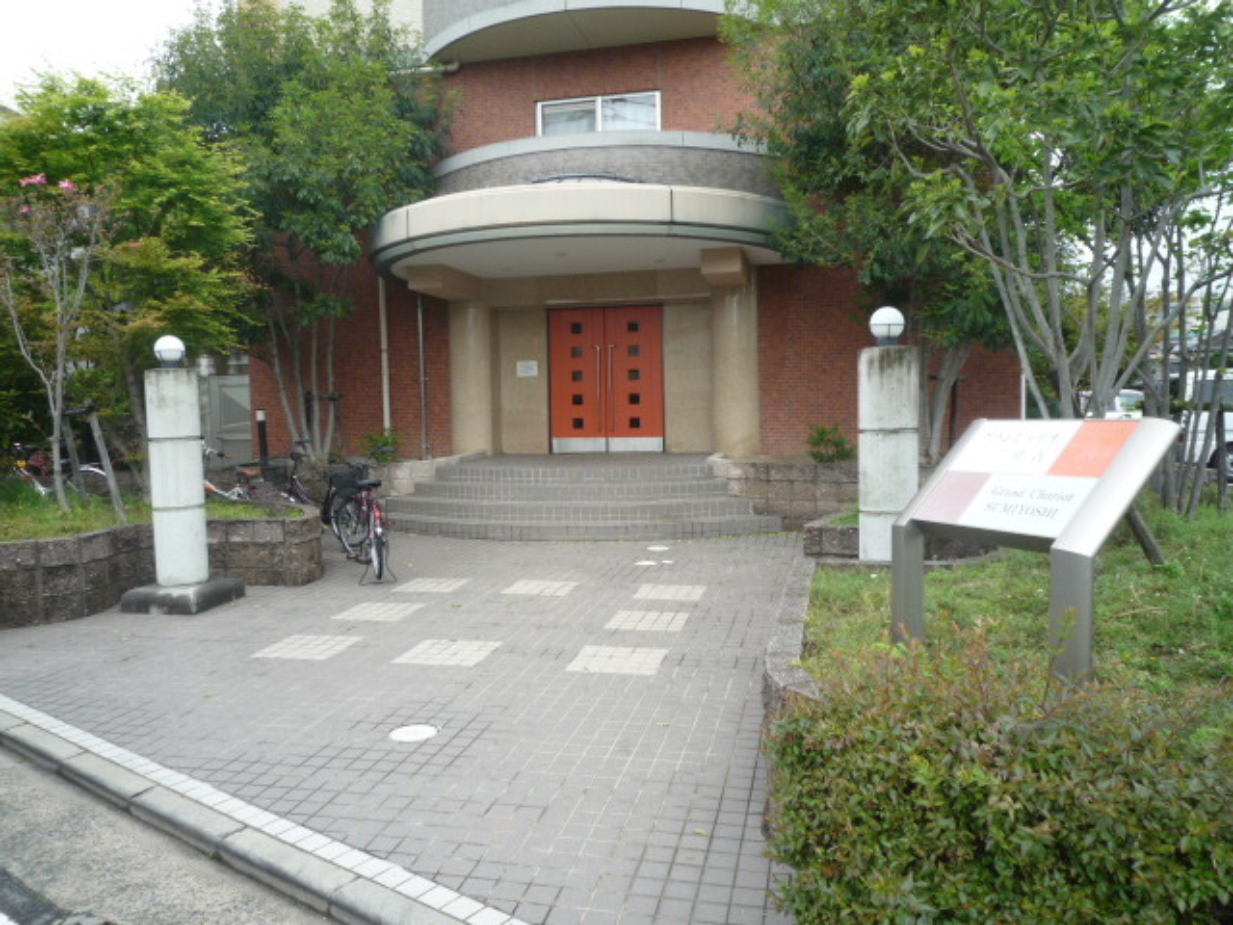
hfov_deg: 69.4
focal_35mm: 25
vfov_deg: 54.9
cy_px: 462
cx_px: 616
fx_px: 890
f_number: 2.8
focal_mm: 4.4
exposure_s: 1/320
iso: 100
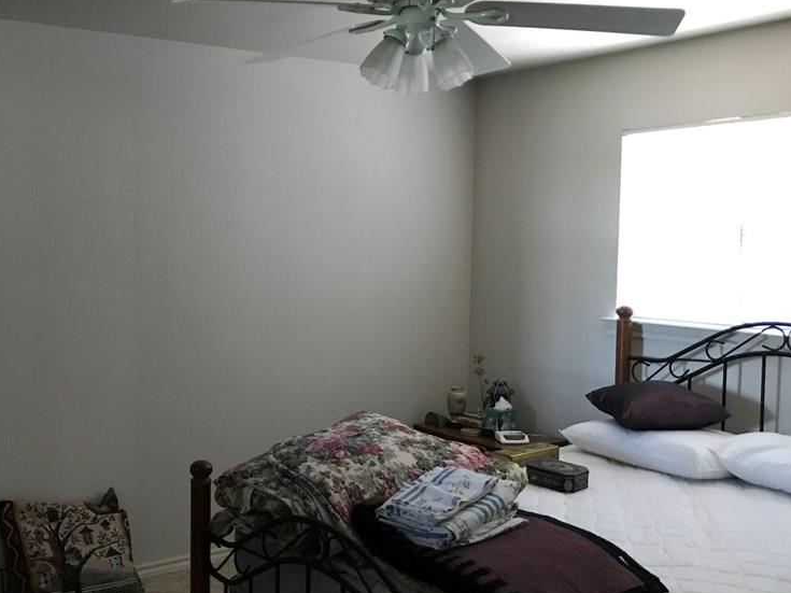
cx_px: 297
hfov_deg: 47.4
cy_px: 315
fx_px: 891
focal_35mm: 39
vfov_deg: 36.8
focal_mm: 3.99
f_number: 1.8
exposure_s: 1/15
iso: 100
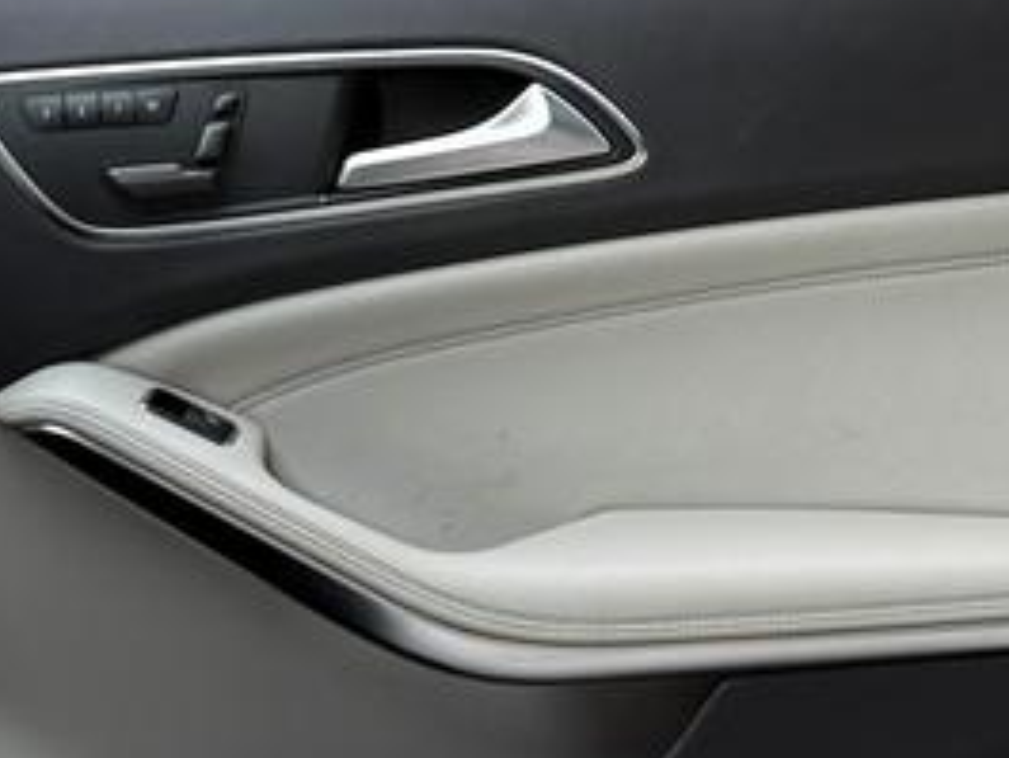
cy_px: -61
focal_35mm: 116
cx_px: 891
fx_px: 3383
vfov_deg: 12.6
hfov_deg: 16.8
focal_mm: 6.76
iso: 64
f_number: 1.78
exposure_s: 1/285
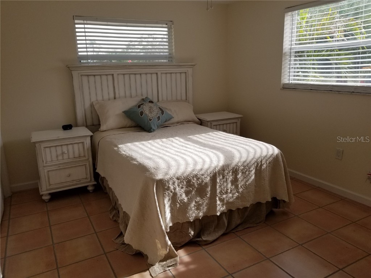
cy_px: 139
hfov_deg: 67.3
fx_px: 279
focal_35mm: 26
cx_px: 186
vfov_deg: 53.1
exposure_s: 1/412
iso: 50
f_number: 1.7
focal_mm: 4.25
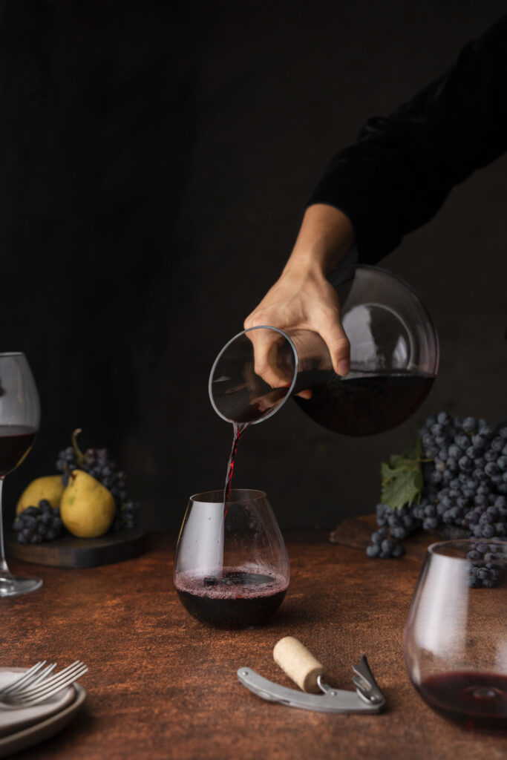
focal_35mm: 56
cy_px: 380
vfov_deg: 35.8
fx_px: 1176
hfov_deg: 24.3
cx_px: 254
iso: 320
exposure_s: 1/125
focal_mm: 55.7
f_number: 4.5
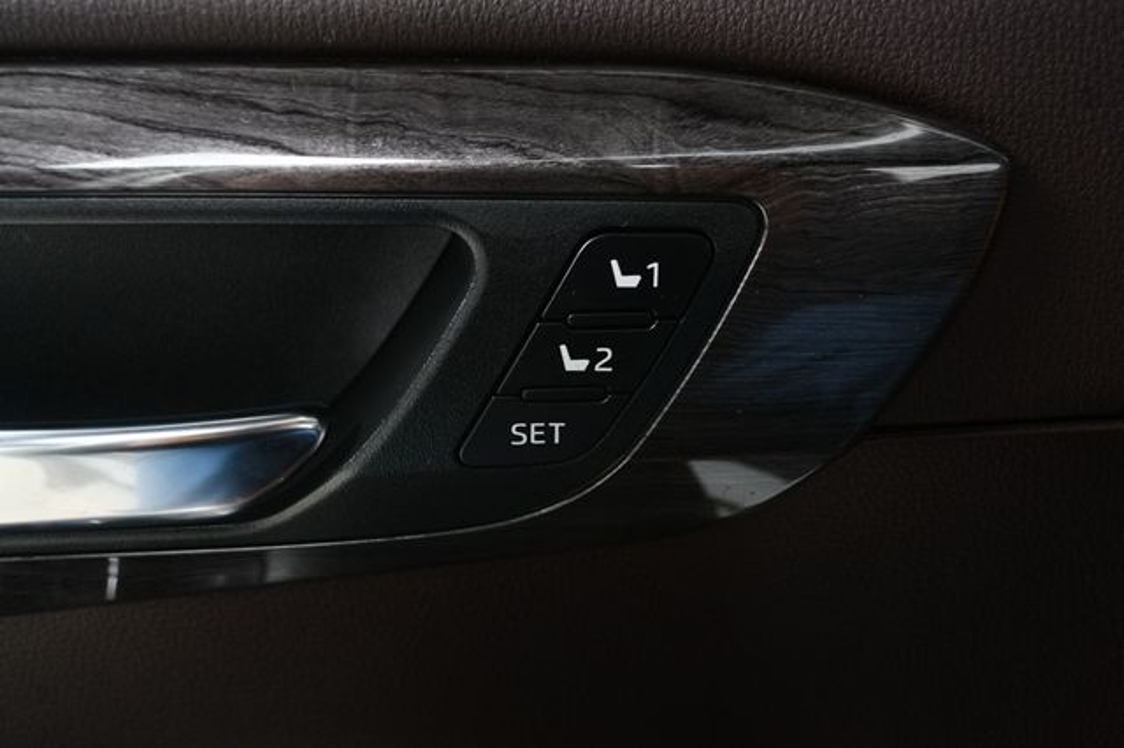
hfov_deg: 46.4
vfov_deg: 31.9
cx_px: 562
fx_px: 1311
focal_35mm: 42
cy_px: 374
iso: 100
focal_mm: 28
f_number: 5
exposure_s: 1/160
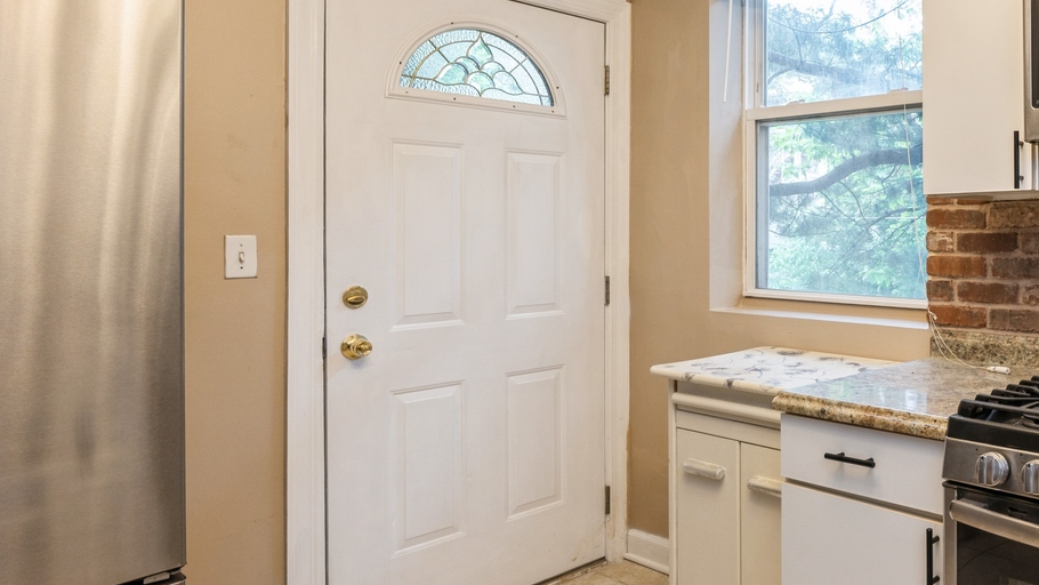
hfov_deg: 59.3
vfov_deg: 41.4
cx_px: 907
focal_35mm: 28
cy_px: 253
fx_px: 771
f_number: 8
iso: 400
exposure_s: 1/10
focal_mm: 15
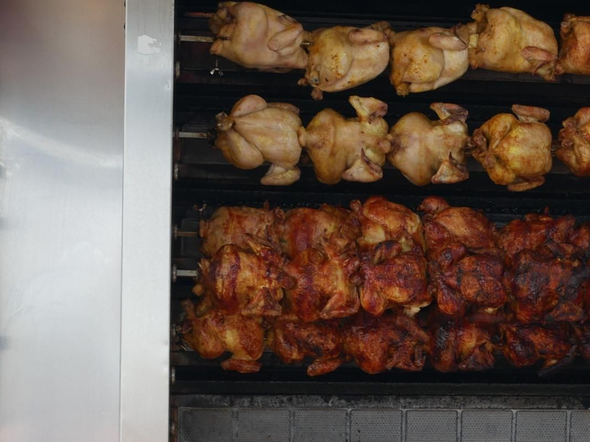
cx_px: 568
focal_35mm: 122
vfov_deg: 12.1
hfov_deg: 15.9
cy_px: 361
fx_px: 2079
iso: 200
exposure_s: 1/125
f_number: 6.3
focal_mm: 25
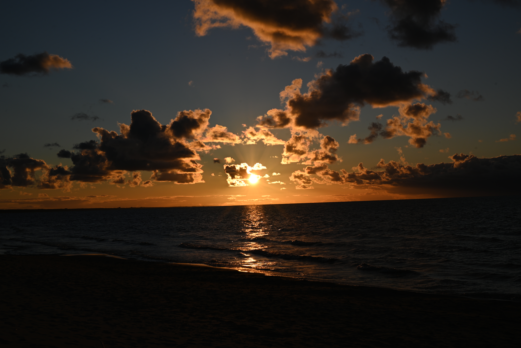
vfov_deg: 26.5
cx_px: 255
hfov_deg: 38.9
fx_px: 738
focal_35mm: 51
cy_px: 176
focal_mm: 50
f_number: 1.4
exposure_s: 1/400
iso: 100
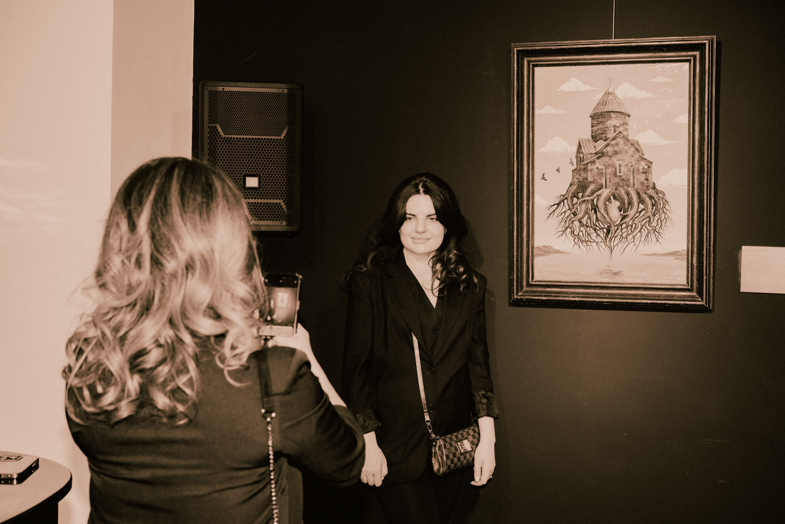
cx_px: 392
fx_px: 1200
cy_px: 262
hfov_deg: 36.2
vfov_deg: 24.6
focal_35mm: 55
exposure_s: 1/60
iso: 2500
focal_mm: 55
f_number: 7.1
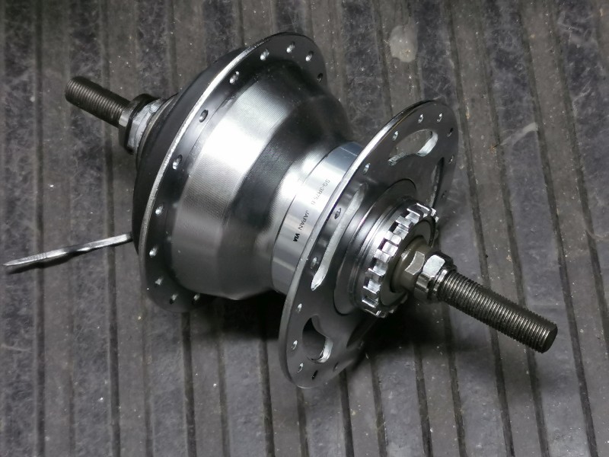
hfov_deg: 24.1
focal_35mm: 81
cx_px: 304
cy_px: 228
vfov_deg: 18.2
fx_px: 1425
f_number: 1.8
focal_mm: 5.58
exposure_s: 1/50
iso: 250
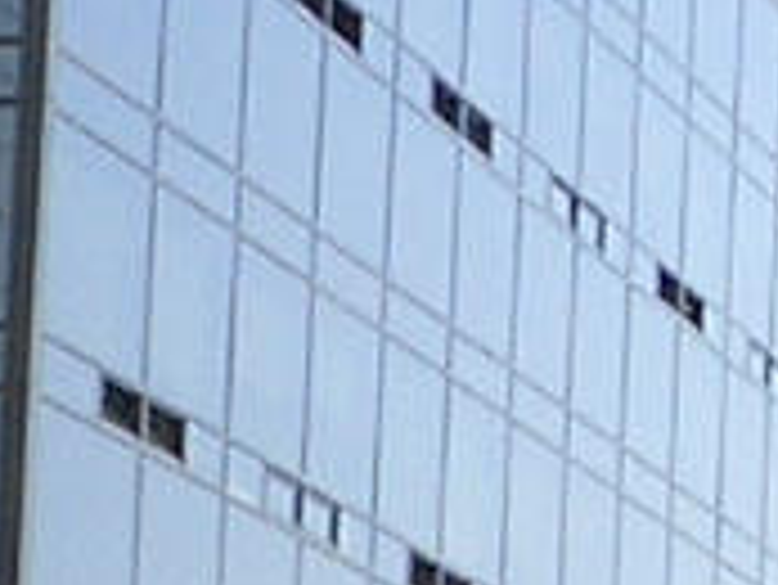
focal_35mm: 273
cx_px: 1165
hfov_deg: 7.1
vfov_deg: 5.3
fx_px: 6140
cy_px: 1179
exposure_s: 1/800
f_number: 3.5
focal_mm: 5.6
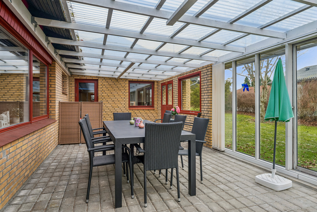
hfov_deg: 78.8
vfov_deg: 57.4
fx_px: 193
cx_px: 158
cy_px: 106
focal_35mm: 22
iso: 800
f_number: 7.1
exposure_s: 1/50
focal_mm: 21.9
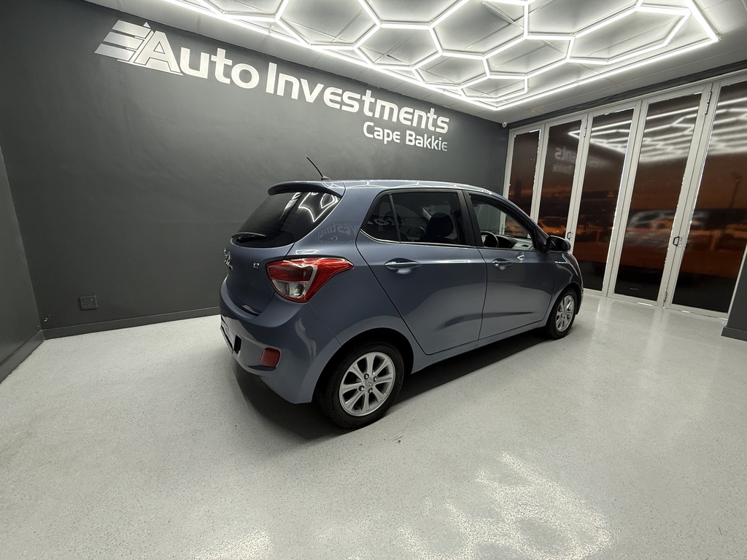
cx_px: 374
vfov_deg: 85.7
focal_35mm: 14
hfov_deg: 102.1
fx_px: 302
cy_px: 280
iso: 200
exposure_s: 1/50
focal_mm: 2.22
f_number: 2.2
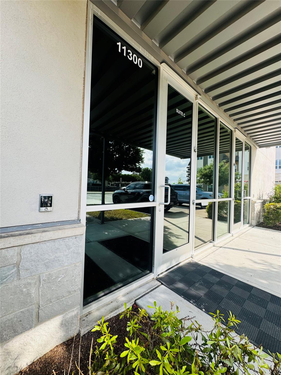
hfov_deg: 85.7
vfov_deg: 102.1
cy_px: 188
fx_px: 152
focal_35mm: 14
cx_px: 140
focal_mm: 2.22
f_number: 2.2
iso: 40
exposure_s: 1/347
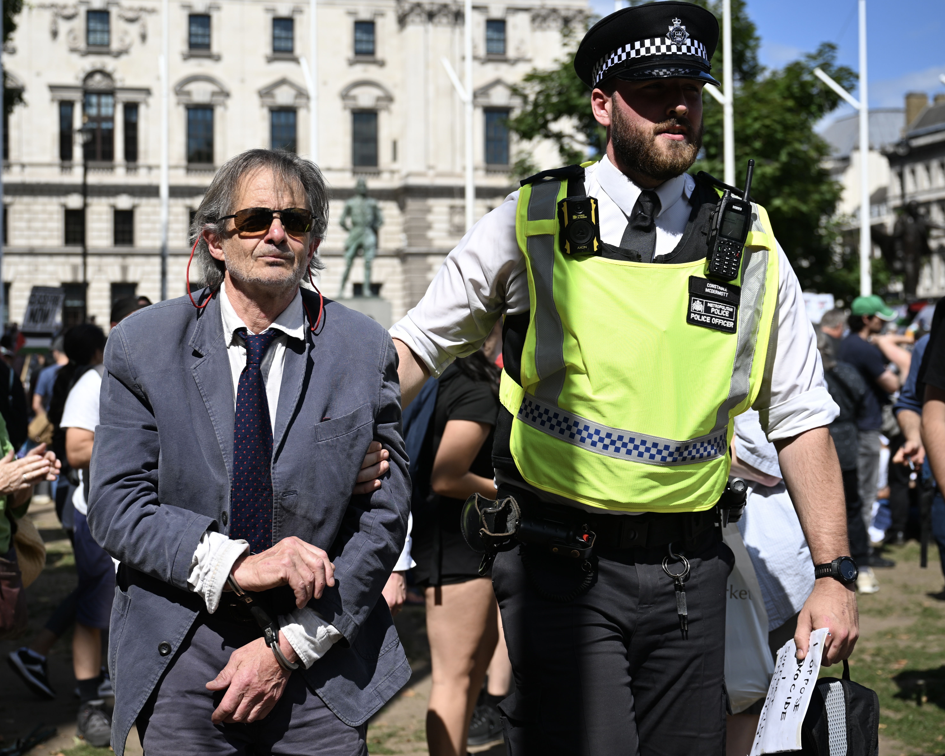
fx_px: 1370
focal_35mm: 49
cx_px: 473
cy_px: 374
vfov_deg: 30.8
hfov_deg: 38.0
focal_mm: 43
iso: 80
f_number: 3.5
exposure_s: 1/1250
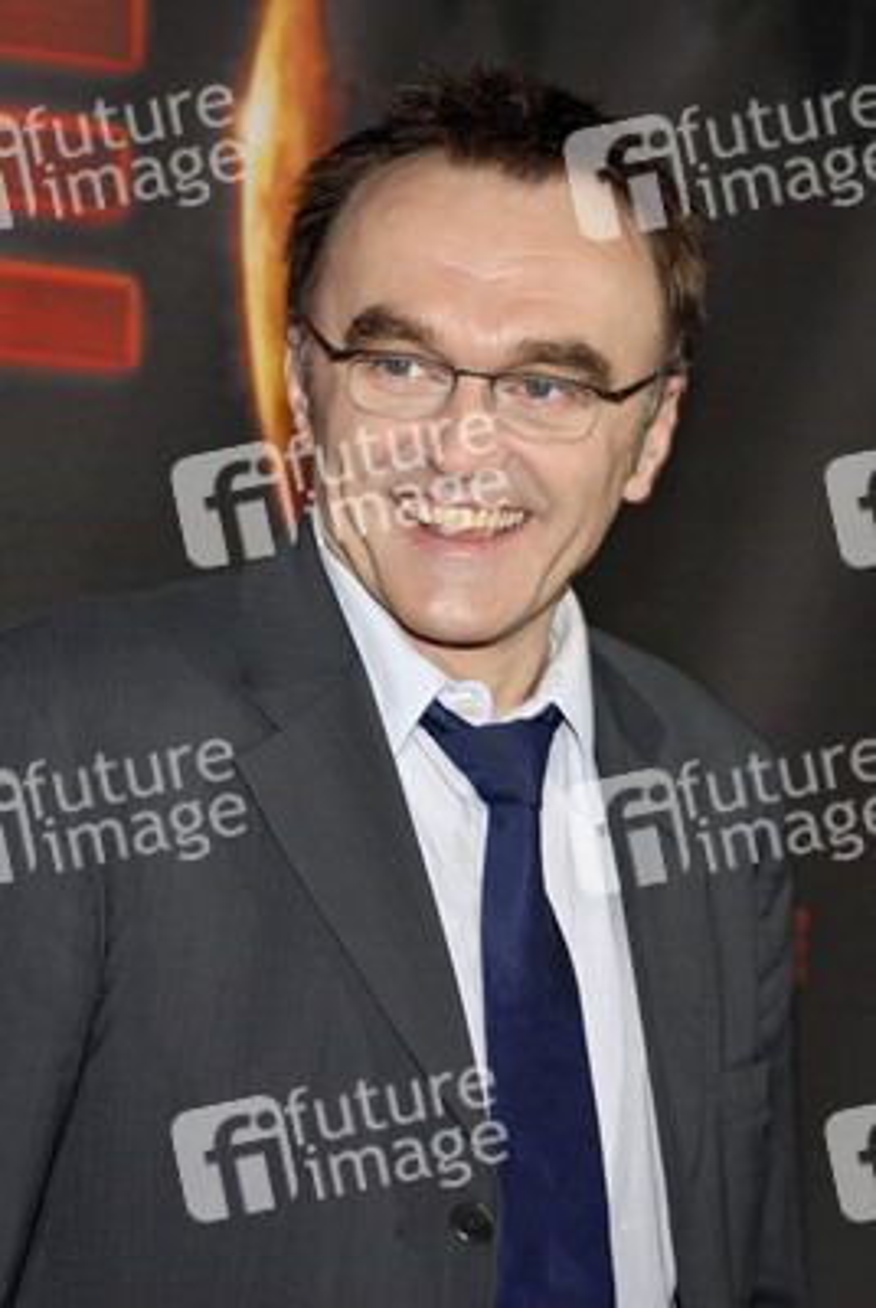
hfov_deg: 10.0
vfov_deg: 14.8
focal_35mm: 138
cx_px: 438
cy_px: 654
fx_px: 5019
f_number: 5.6
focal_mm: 92
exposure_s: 1/50
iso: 400
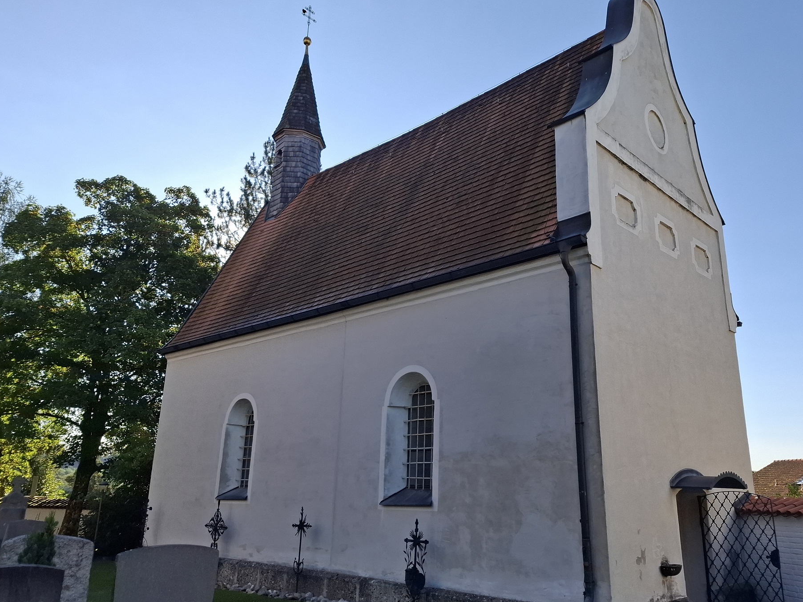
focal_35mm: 26
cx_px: 443
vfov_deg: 53.0
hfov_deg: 67.1
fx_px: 603
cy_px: 303
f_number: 1.8
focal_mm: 5.54
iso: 50
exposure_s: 1/1357
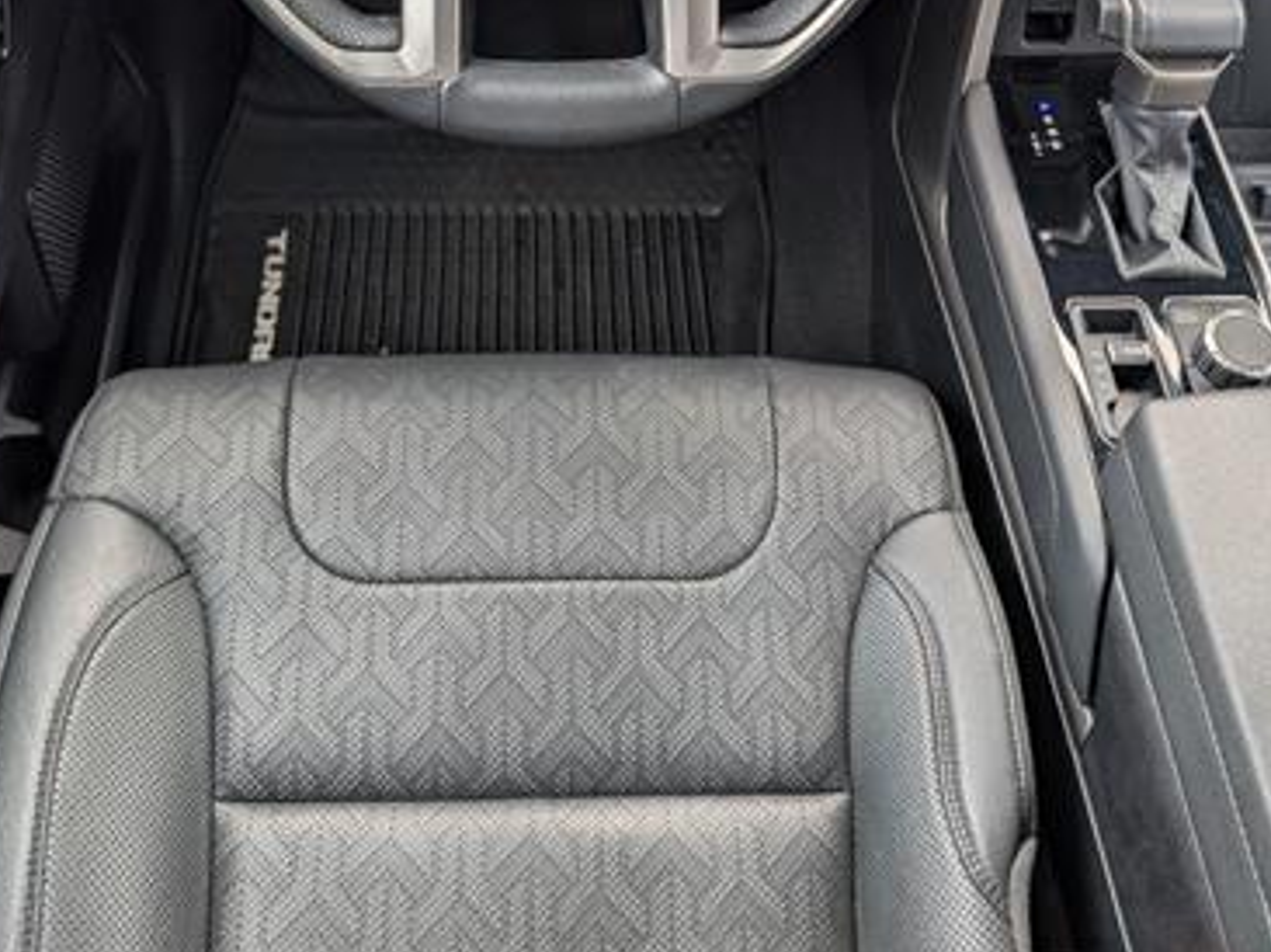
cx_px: 615
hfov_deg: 44.8
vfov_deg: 32.9
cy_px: 129
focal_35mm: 42
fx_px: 1541
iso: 19
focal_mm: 6.9
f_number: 1.68
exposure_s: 1/66.7
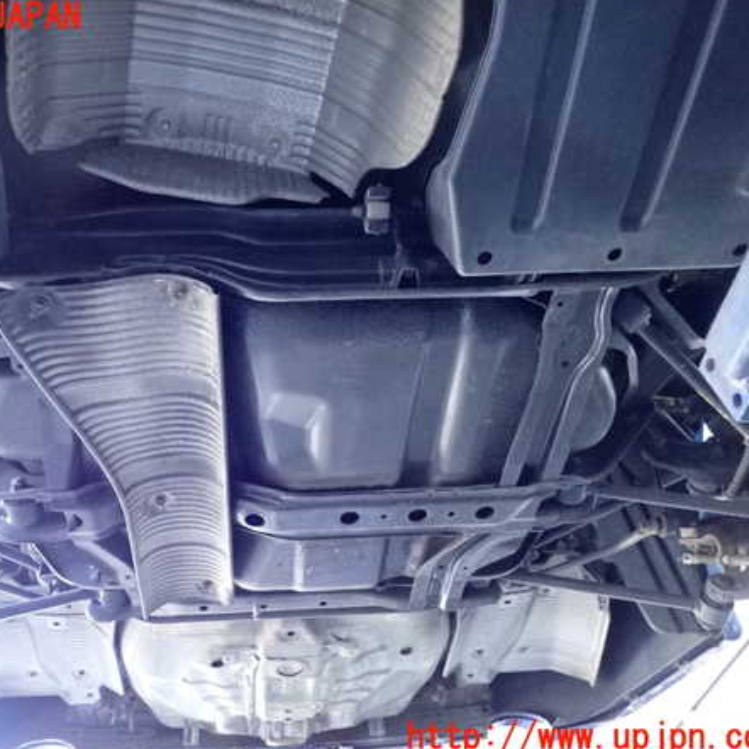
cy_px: 378
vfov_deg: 54.0
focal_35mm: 30
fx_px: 734
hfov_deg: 53.4
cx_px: 281
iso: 2000
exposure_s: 1/125
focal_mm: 4.5
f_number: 2
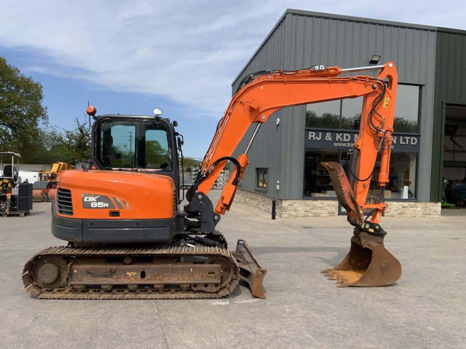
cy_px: 174
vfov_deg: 48.2
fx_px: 390
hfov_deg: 61.7
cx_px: 233
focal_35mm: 29
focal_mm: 3
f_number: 1.8
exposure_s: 1/2058
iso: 16
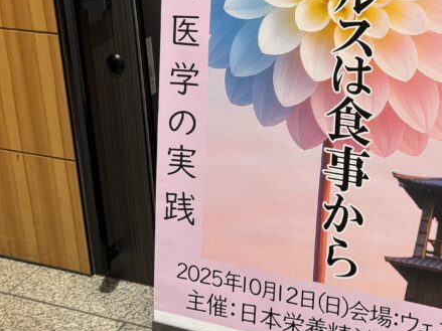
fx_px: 715
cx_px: 353
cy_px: 36
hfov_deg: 33.4
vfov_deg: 25.3
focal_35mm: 56
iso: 200
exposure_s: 1/118
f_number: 1.78
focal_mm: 6.76
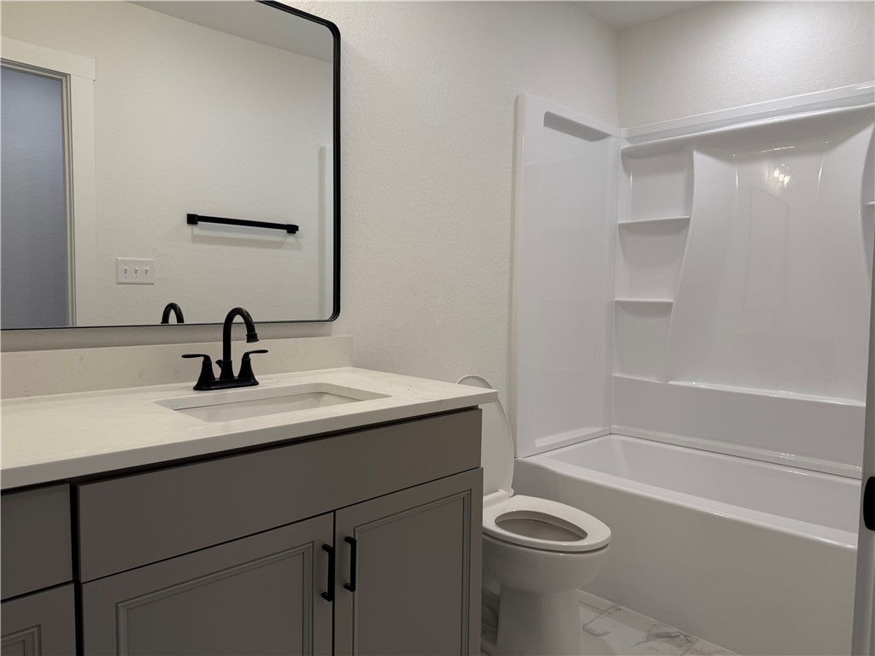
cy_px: 328
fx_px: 607
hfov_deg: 71.6
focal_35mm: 24
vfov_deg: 56.8
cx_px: 438
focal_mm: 6.76
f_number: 1.78
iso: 50
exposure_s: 1/120
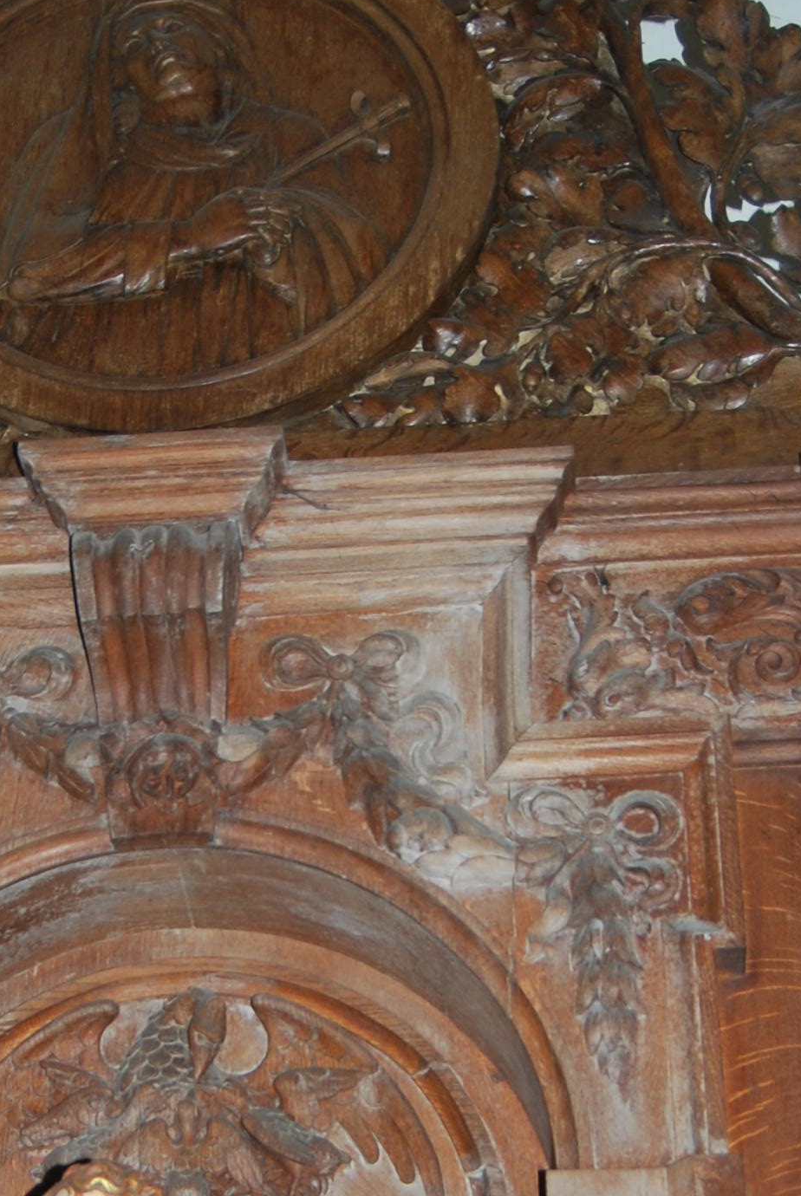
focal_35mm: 101
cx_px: 276
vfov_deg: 20.0
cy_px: 960
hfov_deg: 13.6
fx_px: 3361
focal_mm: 24
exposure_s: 1/60
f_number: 4
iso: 200
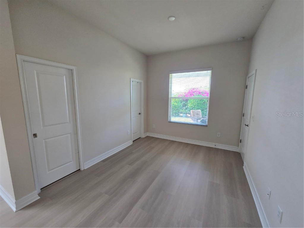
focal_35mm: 13
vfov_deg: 89.9
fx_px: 114
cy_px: 114
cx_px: 152
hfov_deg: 106.2
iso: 160
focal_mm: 2.2
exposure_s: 1/60
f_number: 2.2
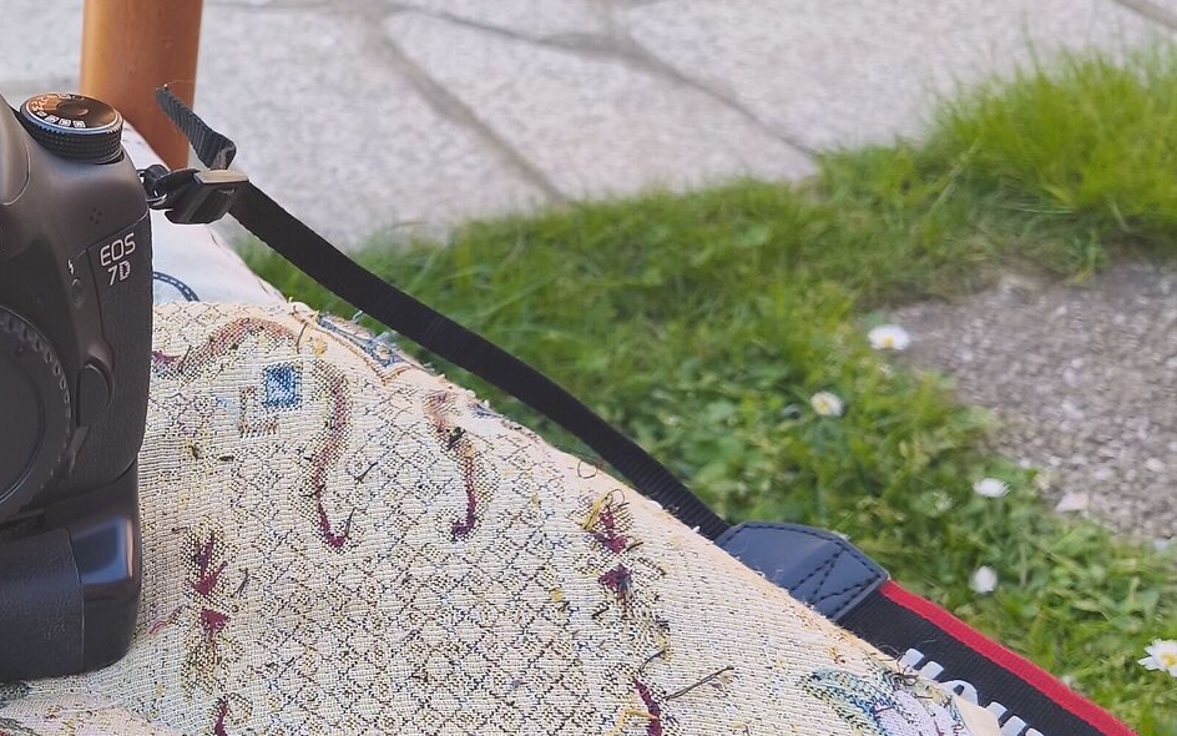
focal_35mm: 62
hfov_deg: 30.4
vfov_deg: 20.6
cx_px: -34
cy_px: 627
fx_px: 1989
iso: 80
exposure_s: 1/283
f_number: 1.7
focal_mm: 5.35
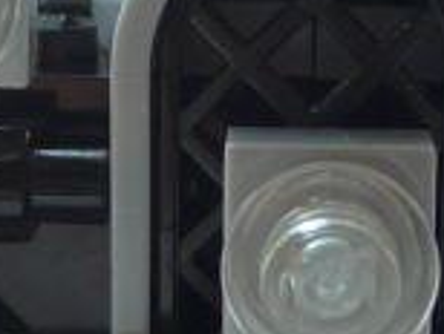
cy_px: 55
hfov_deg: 12.2
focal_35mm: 161
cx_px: 303
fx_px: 2068
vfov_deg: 9.2
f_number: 2.8
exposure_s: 1/60
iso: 100
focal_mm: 5
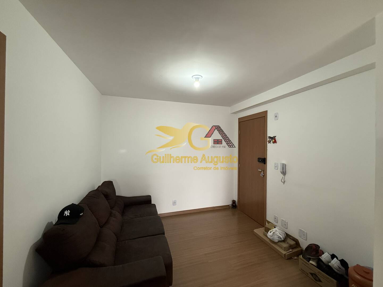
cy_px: 144
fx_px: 155
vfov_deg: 85.7
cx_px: 192
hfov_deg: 102.1
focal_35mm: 14
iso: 200
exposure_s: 1/60
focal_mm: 2.22
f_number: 2.2
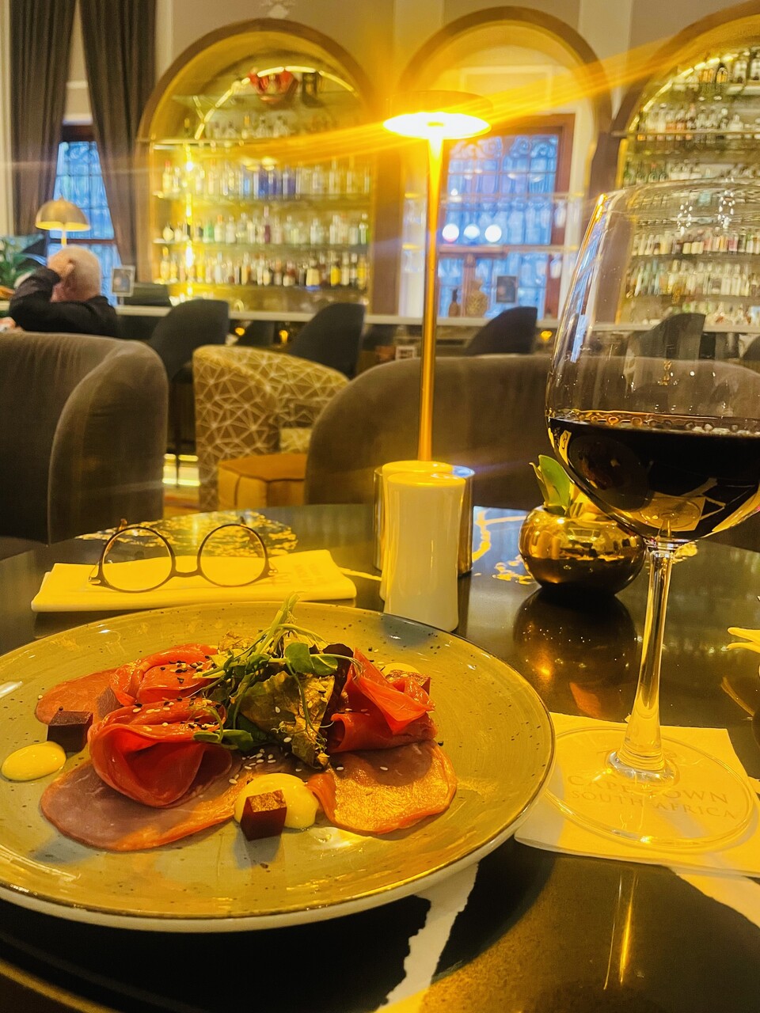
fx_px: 761
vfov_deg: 67.3
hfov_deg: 53.1
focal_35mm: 26
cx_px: 380
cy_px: 506
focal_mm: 4.2
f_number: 1.6
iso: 500
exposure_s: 1/33
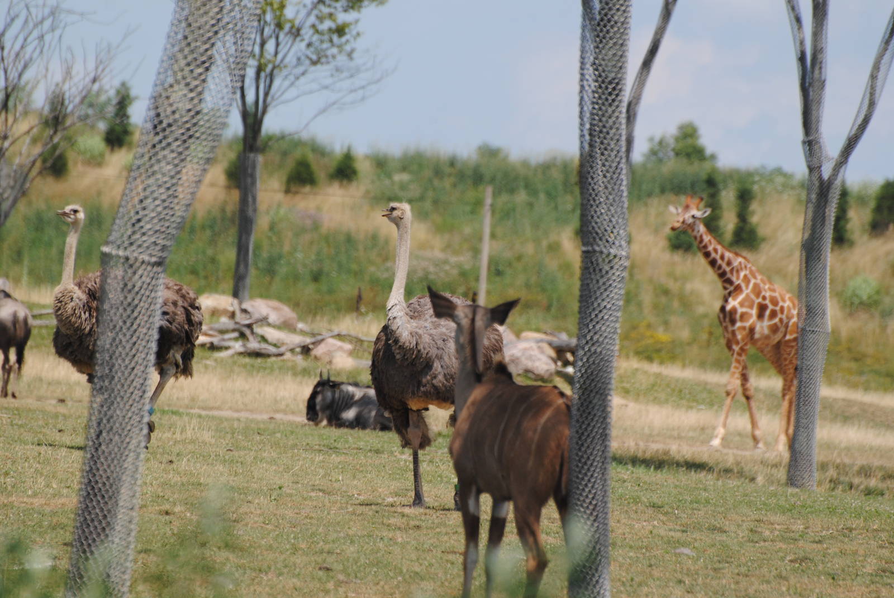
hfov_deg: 4.6
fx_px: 11188
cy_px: 299
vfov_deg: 3.1
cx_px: 447
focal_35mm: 450
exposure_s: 1/800
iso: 200
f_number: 5.6
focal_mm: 300
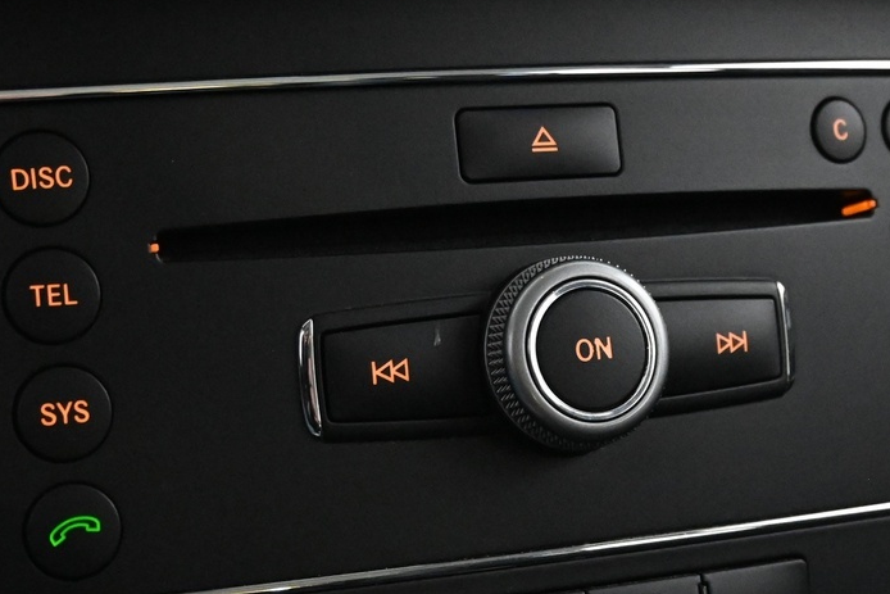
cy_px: 366
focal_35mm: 86
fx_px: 2120
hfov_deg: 23.7
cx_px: 500
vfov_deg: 15.9
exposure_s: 1/40
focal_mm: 24.5
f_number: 4.2
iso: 6400
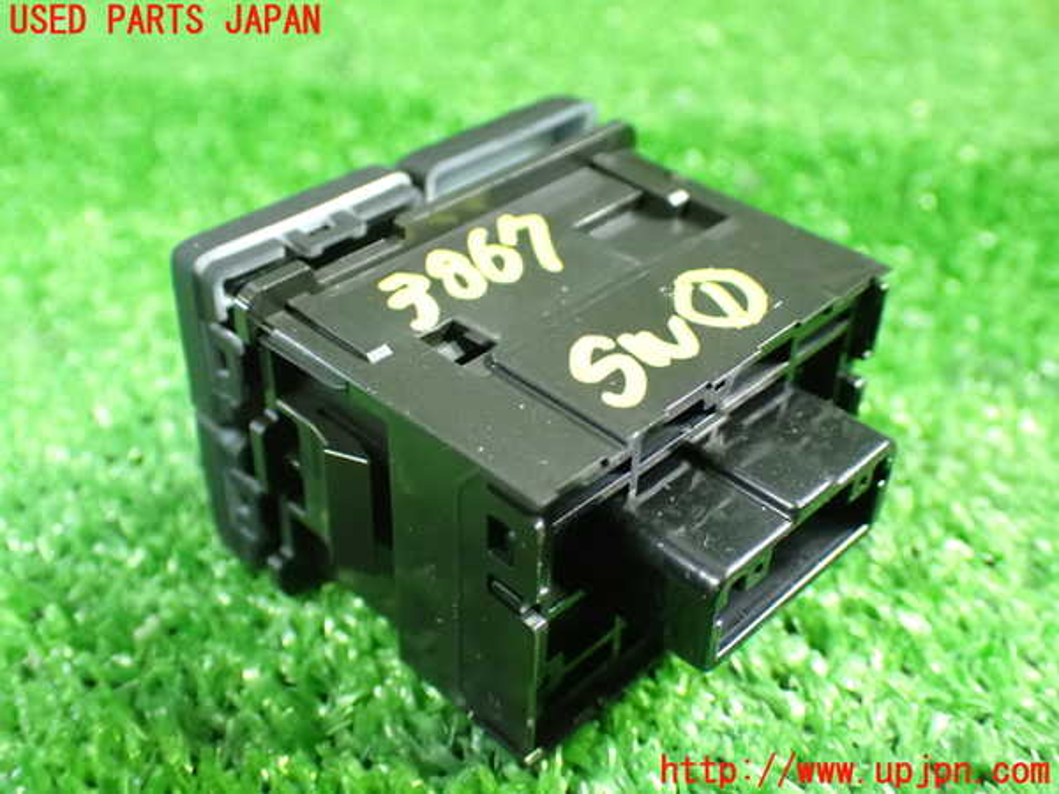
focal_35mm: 41
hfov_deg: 45.8
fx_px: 1254
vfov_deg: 35.1
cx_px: 530
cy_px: 397
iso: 1600
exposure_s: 1/40
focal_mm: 7.31
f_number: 2.8
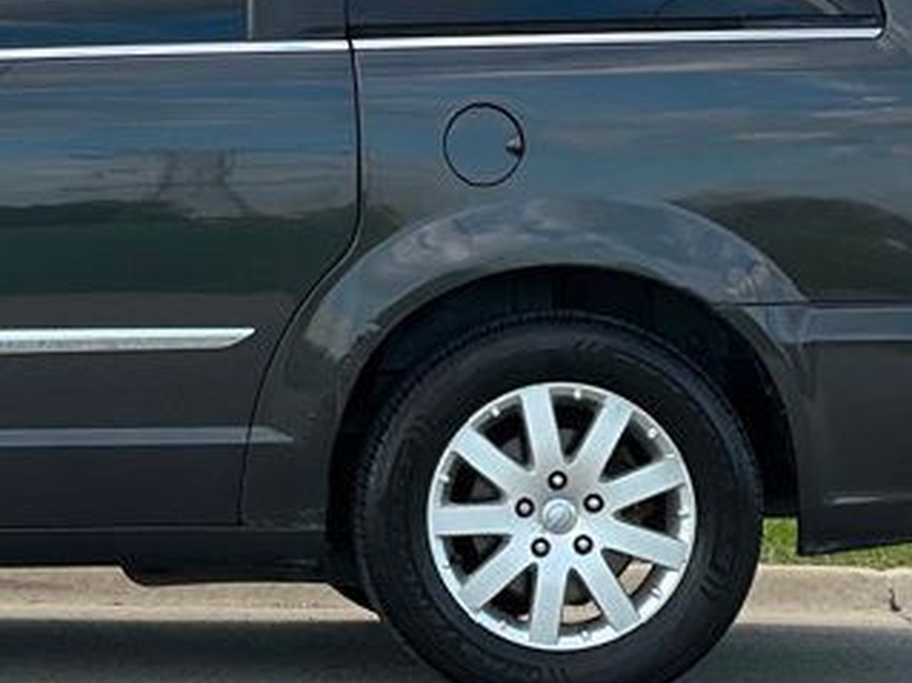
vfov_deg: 6.0
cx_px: -297
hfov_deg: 7.9
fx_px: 6505
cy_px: 234
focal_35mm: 247
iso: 25
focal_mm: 9
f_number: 2.8
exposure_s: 1/121
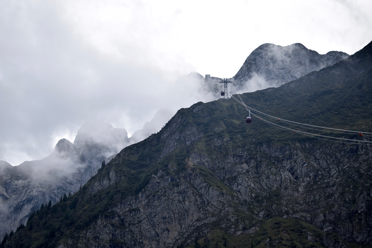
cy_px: 124
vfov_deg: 18.2
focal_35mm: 75
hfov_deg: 27.0
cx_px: 186
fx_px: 775
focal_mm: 50
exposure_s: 1/4000
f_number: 1.8
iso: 100
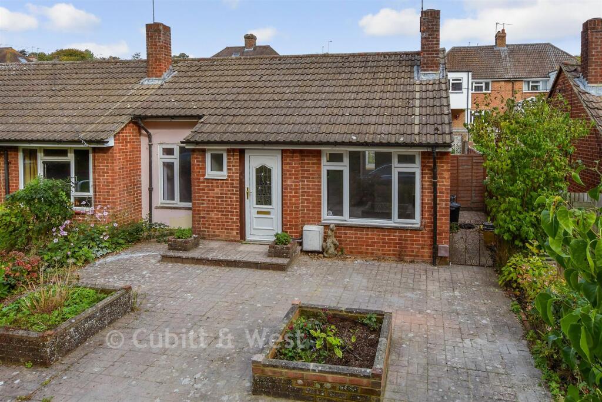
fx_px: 368
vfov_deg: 57.2
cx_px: 301
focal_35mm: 22
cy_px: 201
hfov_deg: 78.6
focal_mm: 15
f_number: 8
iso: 200
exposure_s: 1/200
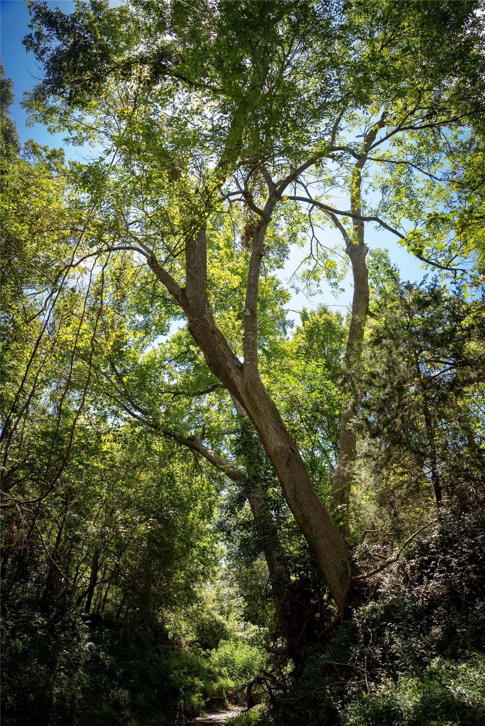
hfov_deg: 53.2
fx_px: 484
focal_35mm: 24
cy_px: 363
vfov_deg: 73.7
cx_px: 242
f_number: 6.3
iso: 640
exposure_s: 1/160
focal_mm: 24
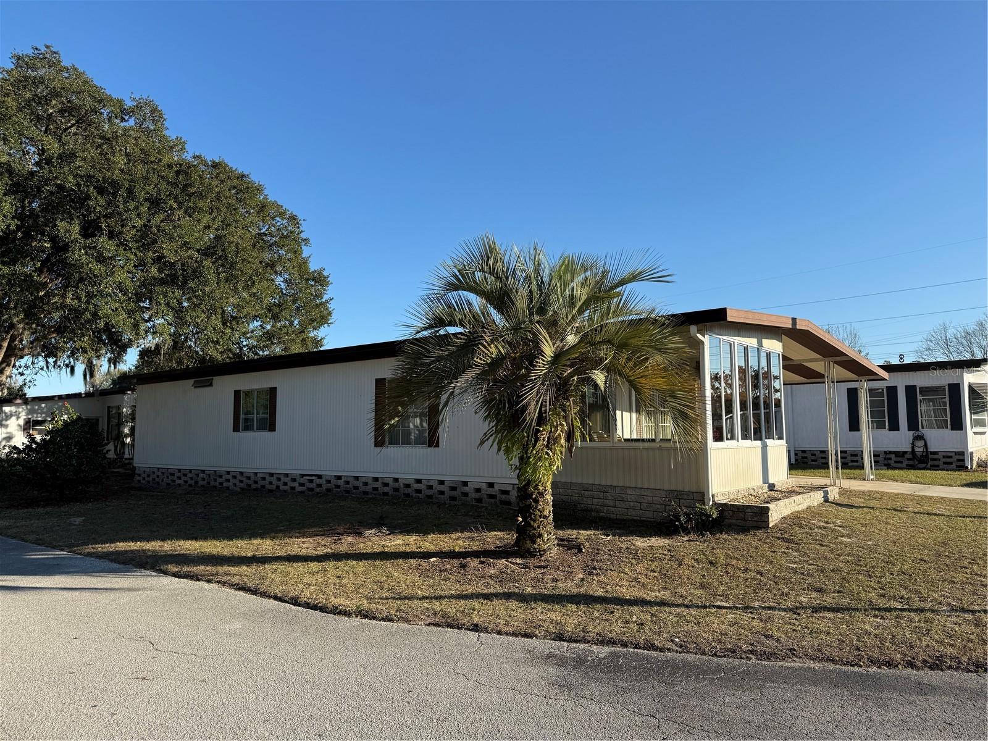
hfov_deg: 71.6
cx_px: 494
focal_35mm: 24
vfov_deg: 56.8
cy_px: 370
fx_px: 685
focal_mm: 6.76
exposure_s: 1/2703
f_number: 1.78
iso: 80
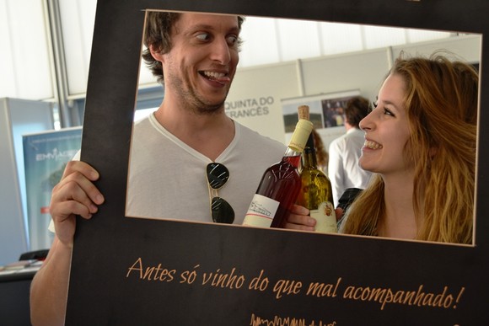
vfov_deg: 28.1
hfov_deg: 41.1
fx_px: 652
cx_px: 244
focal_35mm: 48
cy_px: 163
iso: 400
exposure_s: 1/60
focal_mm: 32
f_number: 4.8
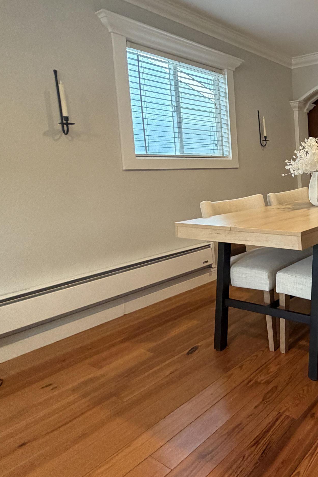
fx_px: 318
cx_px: 367
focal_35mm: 24
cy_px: 188
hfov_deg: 40.3
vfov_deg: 72.9
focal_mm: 2.22
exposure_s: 1/60
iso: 320
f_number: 2.2
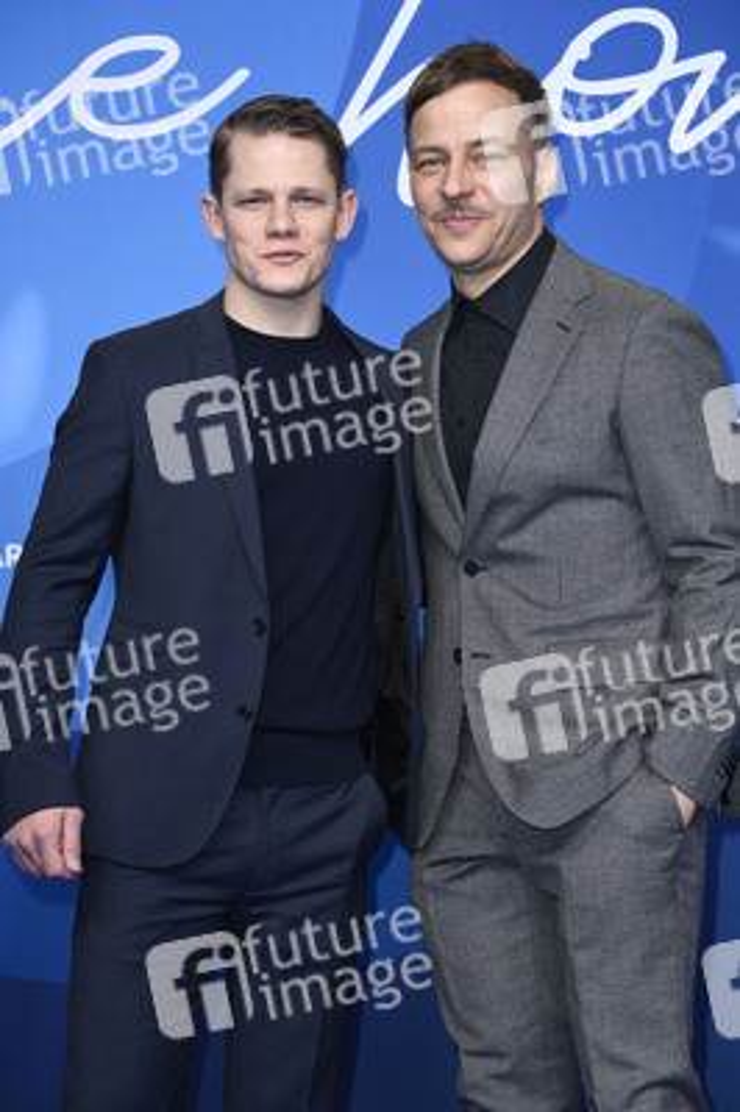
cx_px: 370
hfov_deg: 13.7
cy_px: 556
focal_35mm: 100
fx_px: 3088
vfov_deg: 20.4
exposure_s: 1/250
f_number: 5.6
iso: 1250
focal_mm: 100
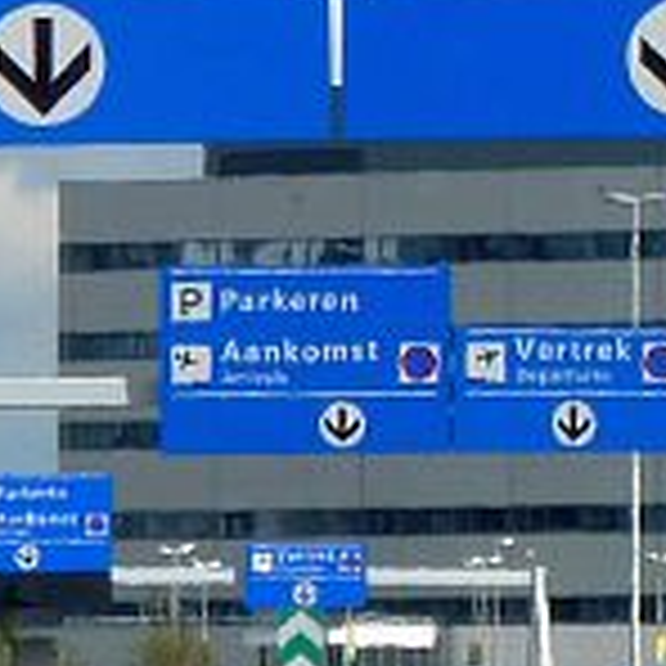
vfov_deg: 2.2
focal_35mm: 781
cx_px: 1210
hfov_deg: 2.2
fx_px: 17000
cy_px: -176
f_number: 4.4
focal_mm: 21
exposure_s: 1/400
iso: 80
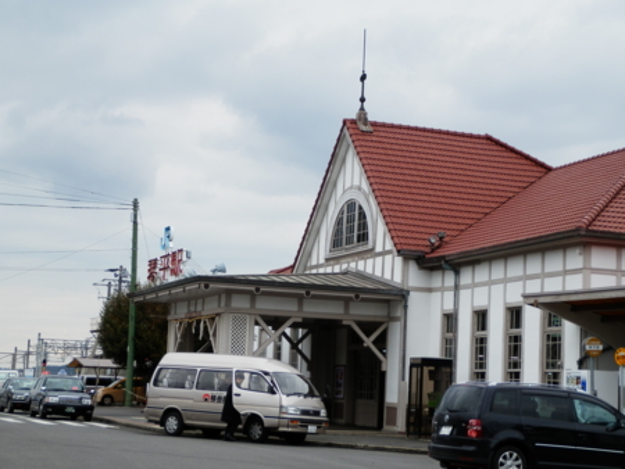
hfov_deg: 25.3
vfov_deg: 19.2
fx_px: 1391
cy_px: 234
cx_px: 312
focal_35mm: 77
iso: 80
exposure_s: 1/125
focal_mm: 13.8
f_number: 4.9
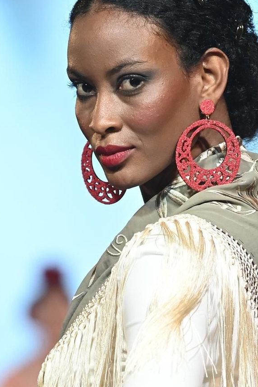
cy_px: 414
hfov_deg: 2.5
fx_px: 5994
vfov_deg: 3.7
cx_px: 137
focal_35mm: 557
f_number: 4.5
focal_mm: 200
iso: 2000
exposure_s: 1/320
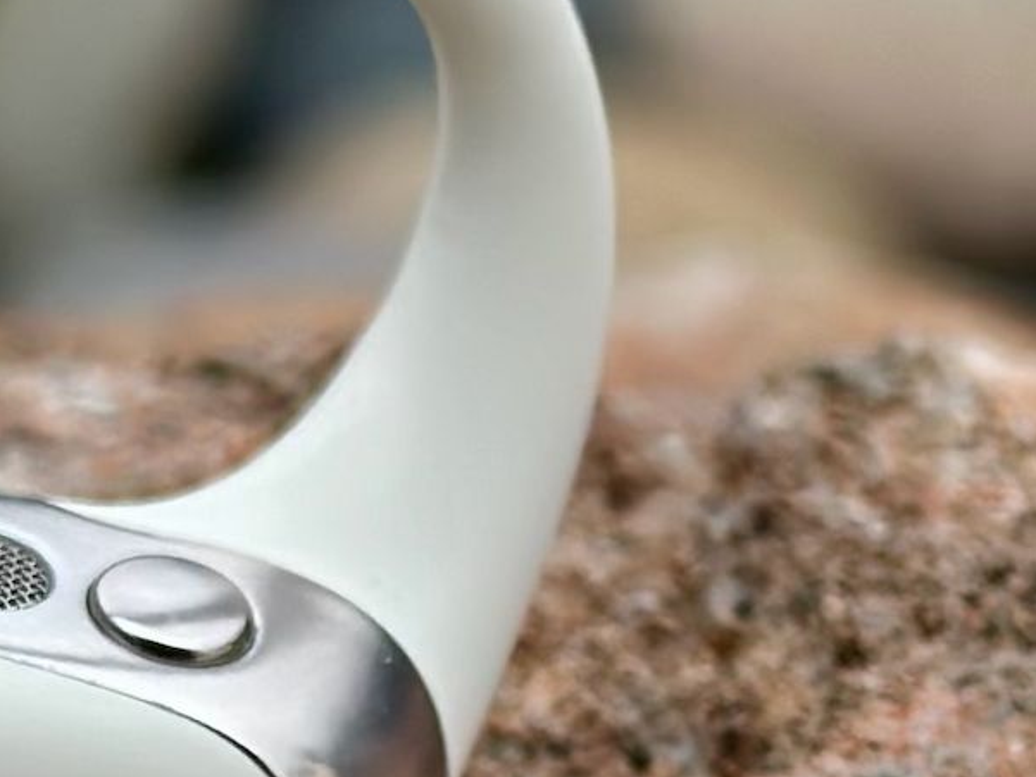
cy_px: 732
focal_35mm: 137
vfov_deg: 10.8
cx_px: 838
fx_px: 4101
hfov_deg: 14.3
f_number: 1.78
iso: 80
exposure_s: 1/484
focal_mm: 6.86
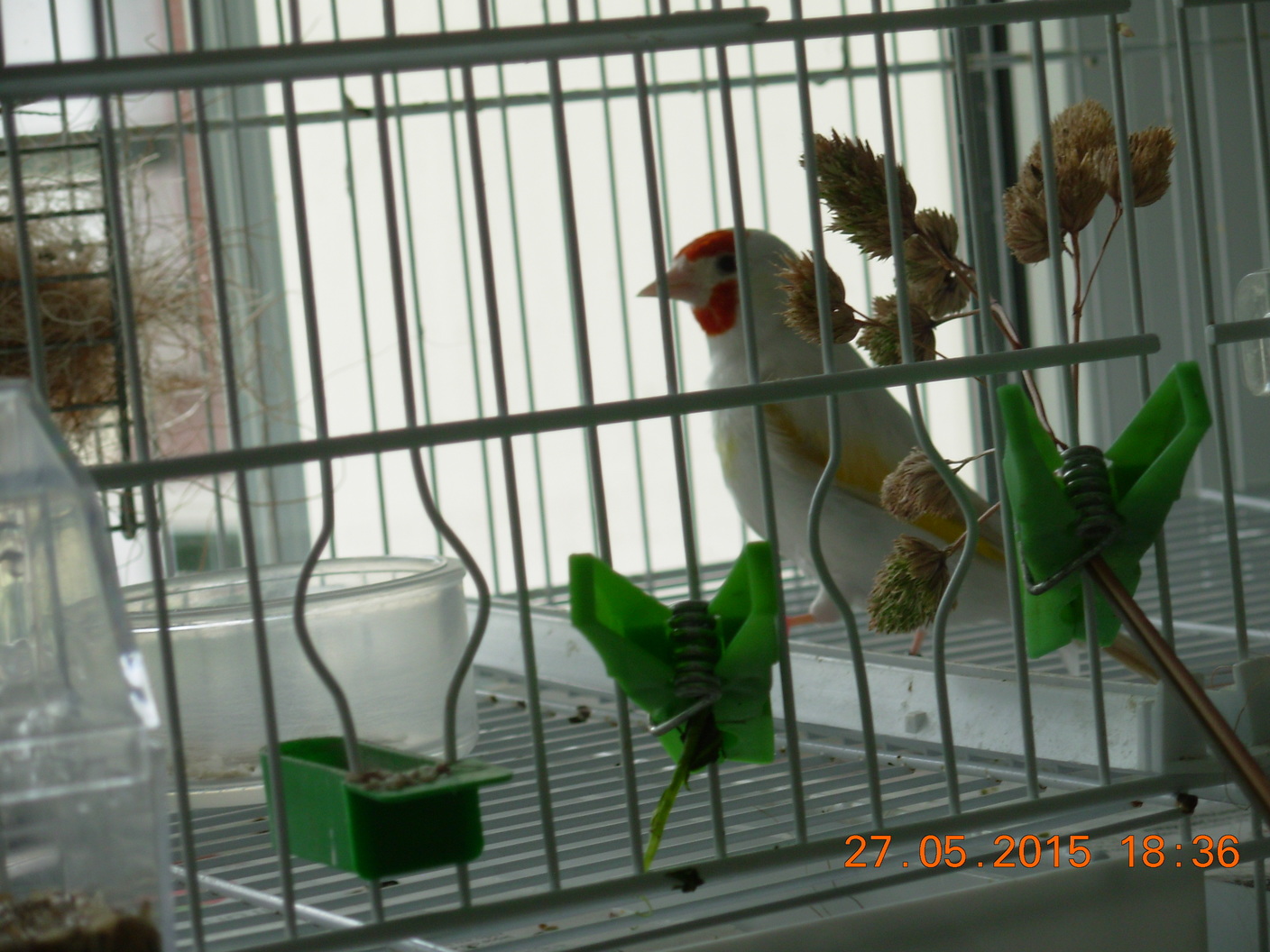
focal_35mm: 112
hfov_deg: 17.6
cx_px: 635
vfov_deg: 13.2
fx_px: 4109
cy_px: 476
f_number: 4.2
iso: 50
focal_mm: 18.6
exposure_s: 1/90.5
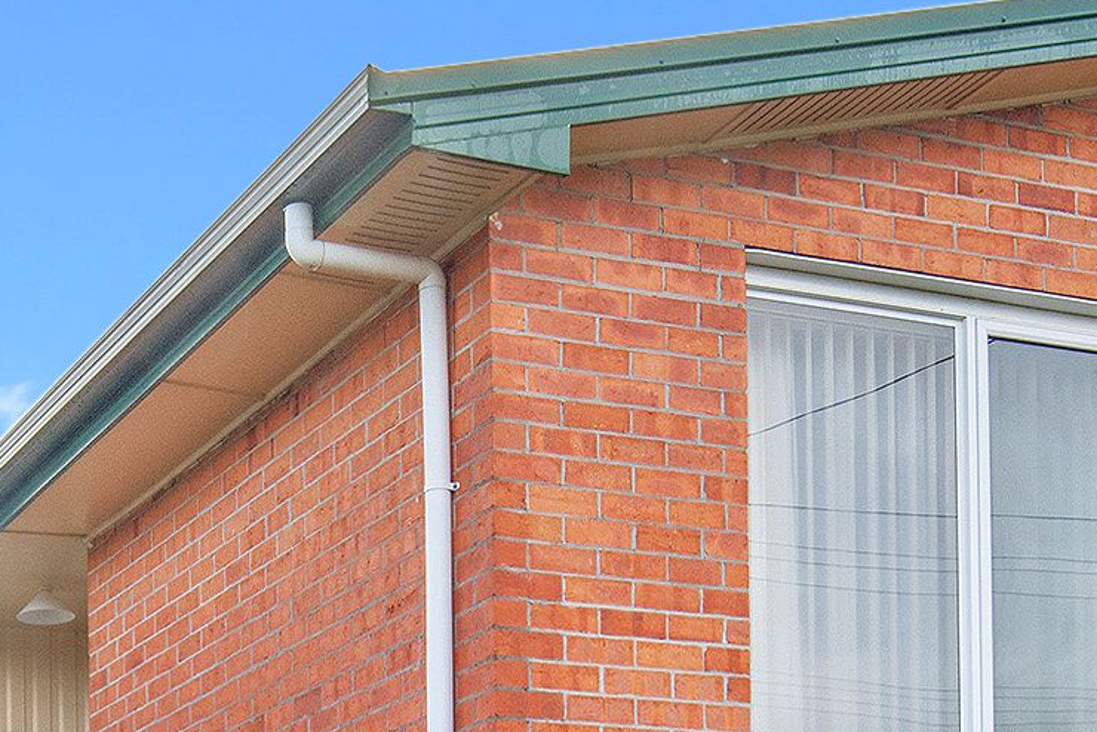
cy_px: 987
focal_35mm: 77
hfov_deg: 25.5
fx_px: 2347
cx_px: 116
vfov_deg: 16.6
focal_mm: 19
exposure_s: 1/125
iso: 160
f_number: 11
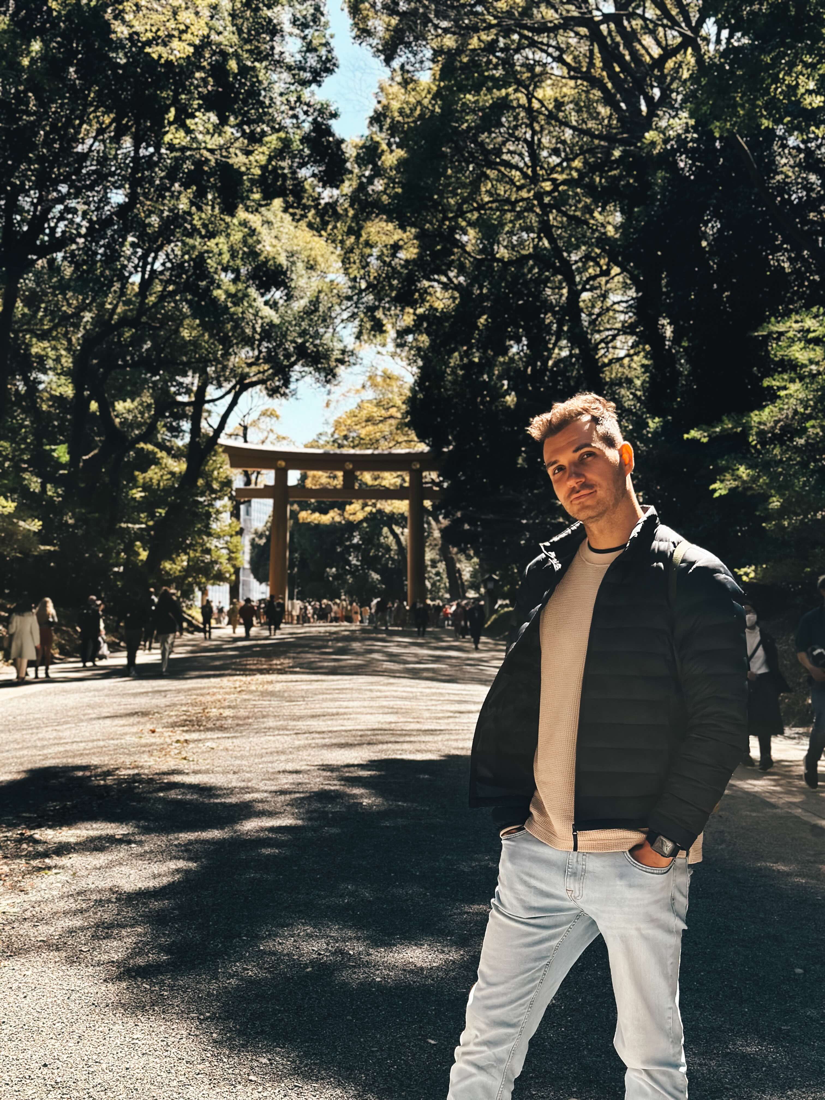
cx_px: 412
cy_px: 550
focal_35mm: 48
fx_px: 1525
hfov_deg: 30.3
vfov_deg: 39.7
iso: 80
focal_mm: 6.86
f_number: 1.8
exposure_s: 1/1400
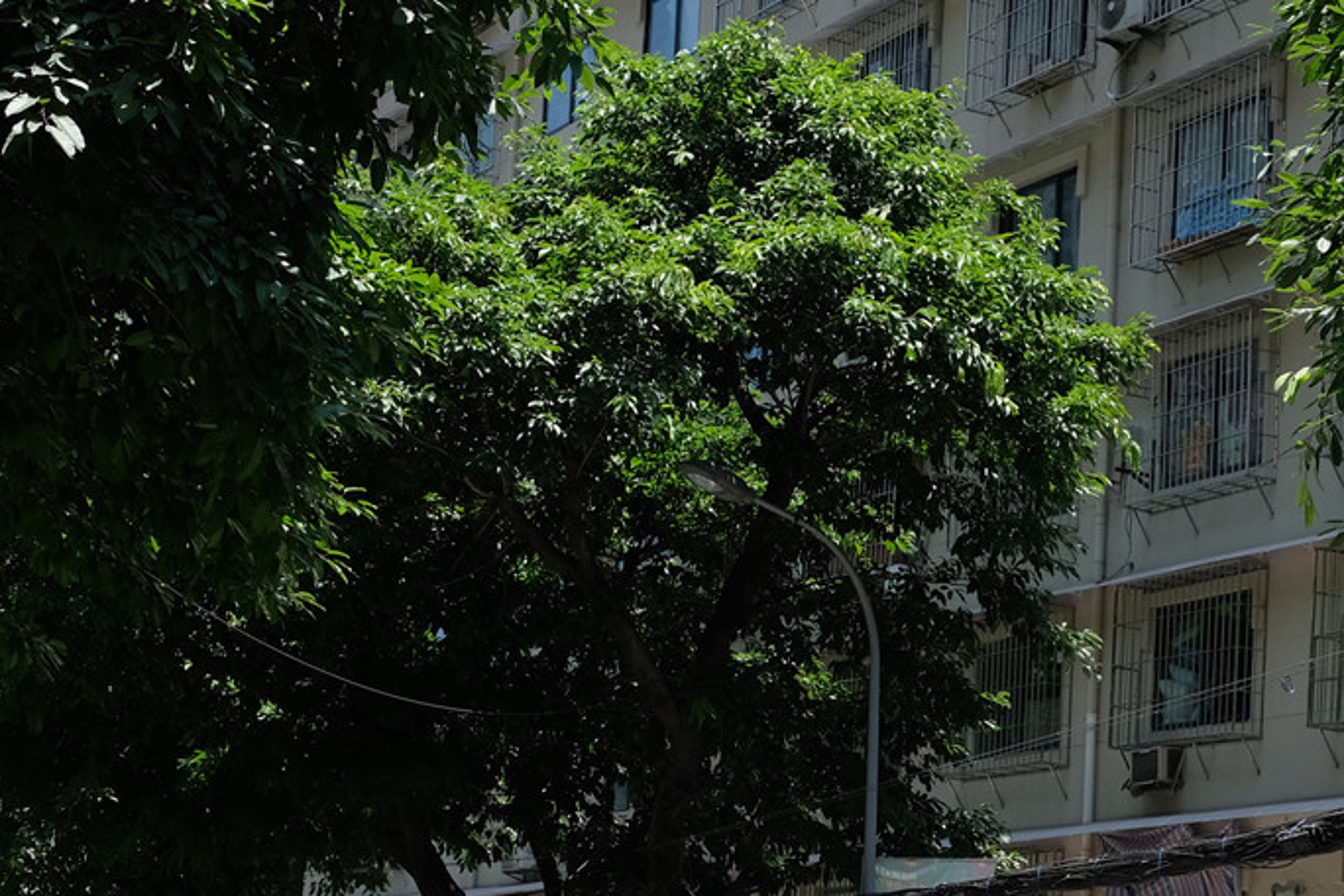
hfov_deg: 25.7
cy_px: 904
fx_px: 2949
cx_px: 652
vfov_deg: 16.9
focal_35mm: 79
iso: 400
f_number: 5.6
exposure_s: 1/550
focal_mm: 24.3
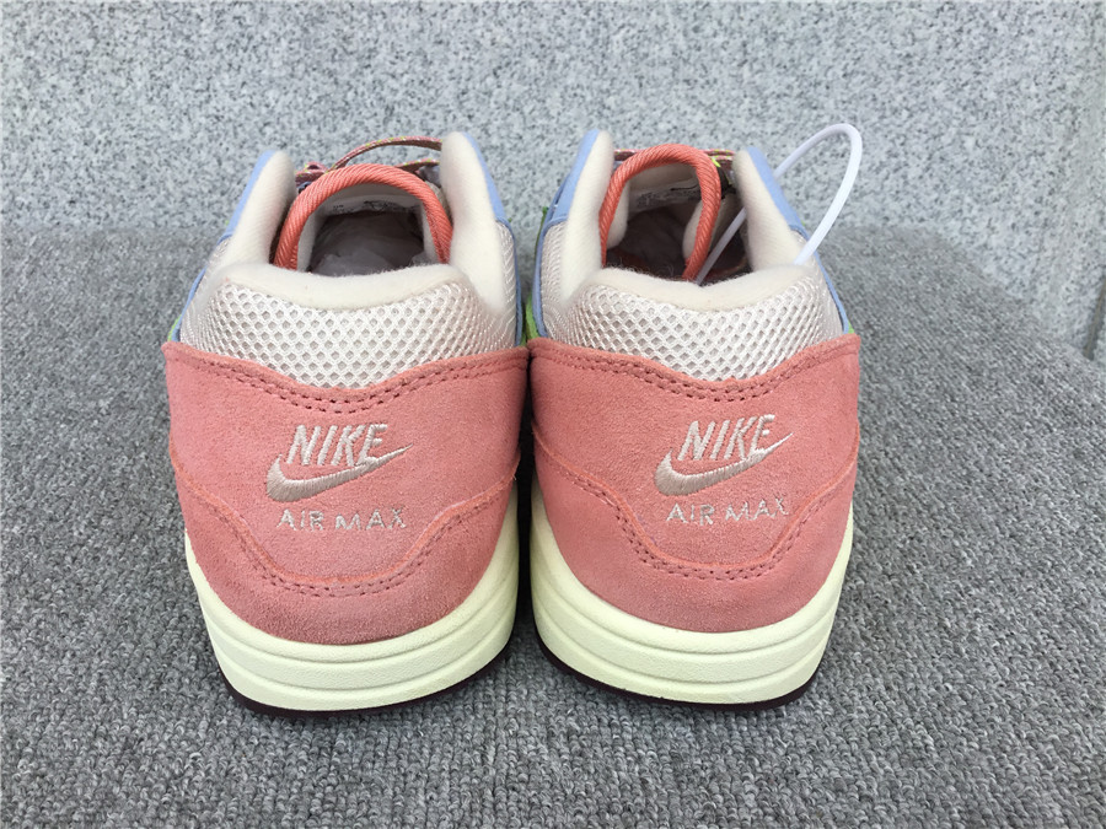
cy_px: 414
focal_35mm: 31
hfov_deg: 58.4
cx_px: 553
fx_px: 990
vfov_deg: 45.4
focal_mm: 3.3
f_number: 2.4
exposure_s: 1/353
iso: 25
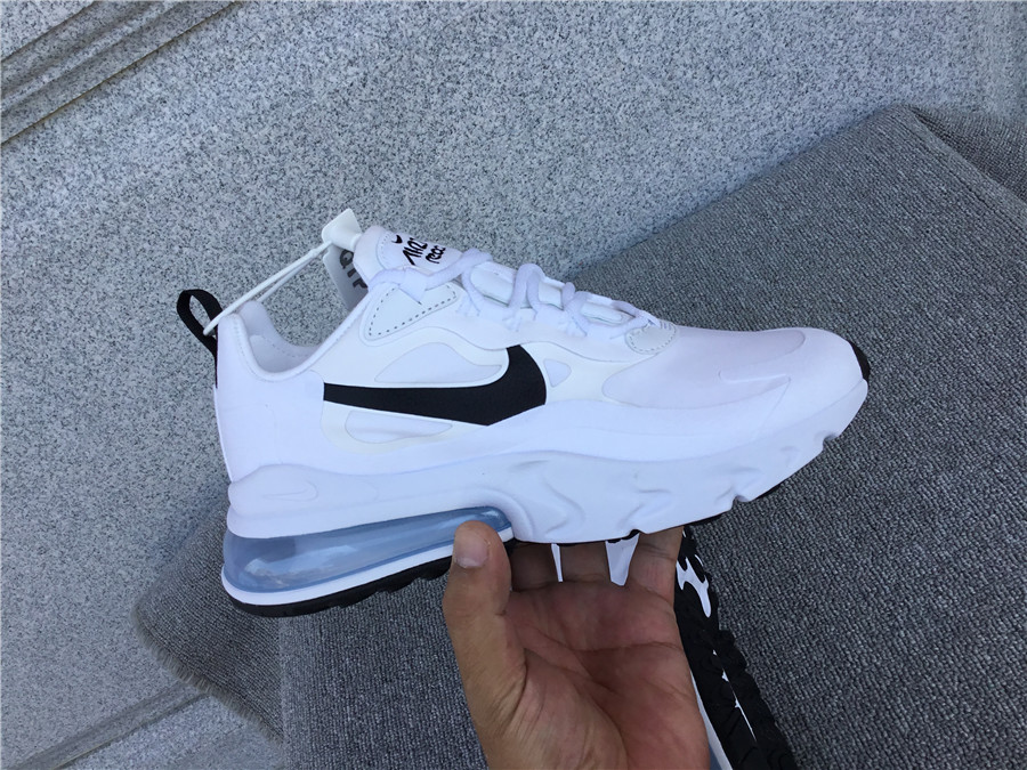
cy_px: 385
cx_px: 514
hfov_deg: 58.4
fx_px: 920
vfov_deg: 45.4
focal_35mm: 31
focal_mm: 3.3
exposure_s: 1/390
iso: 25
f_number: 2.4
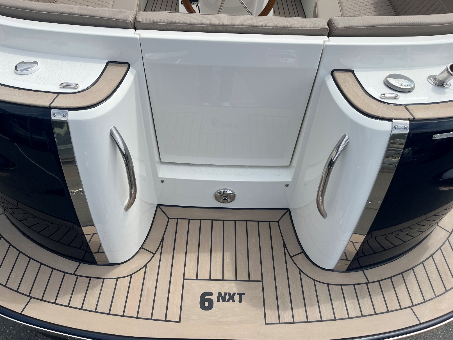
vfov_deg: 53.1
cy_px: 170
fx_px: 340
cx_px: 226
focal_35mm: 26
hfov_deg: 67.3
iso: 50
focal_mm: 5.1
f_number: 1.6
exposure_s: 1/4484
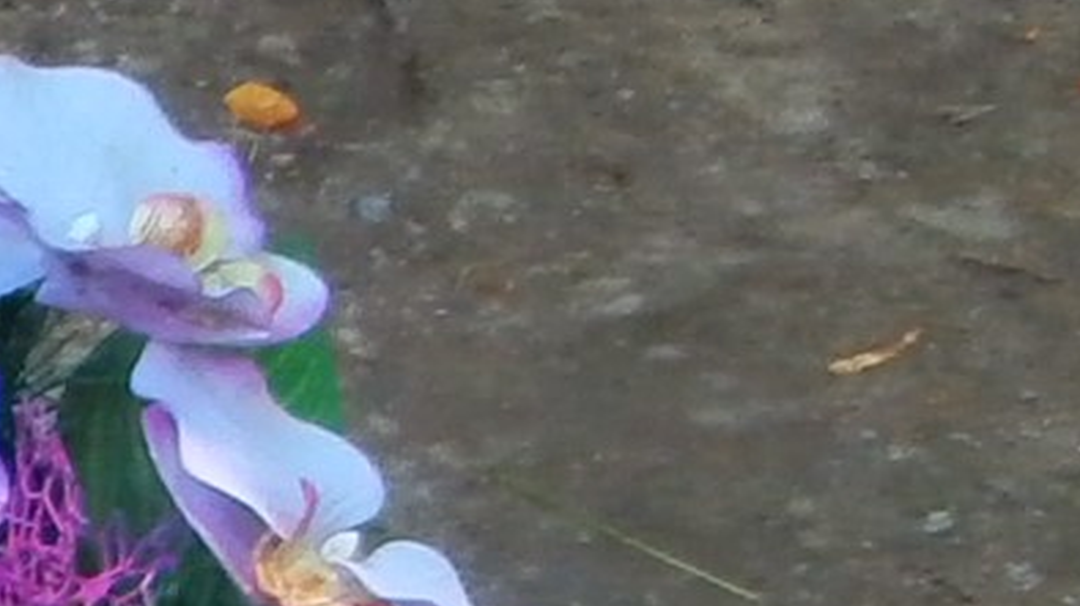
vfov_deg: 6.0
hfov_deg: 9.8
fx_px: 5695
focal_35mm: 199
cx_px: -1273
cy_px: 866
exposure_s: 1/125
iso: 100
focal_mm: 4.2
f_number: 3
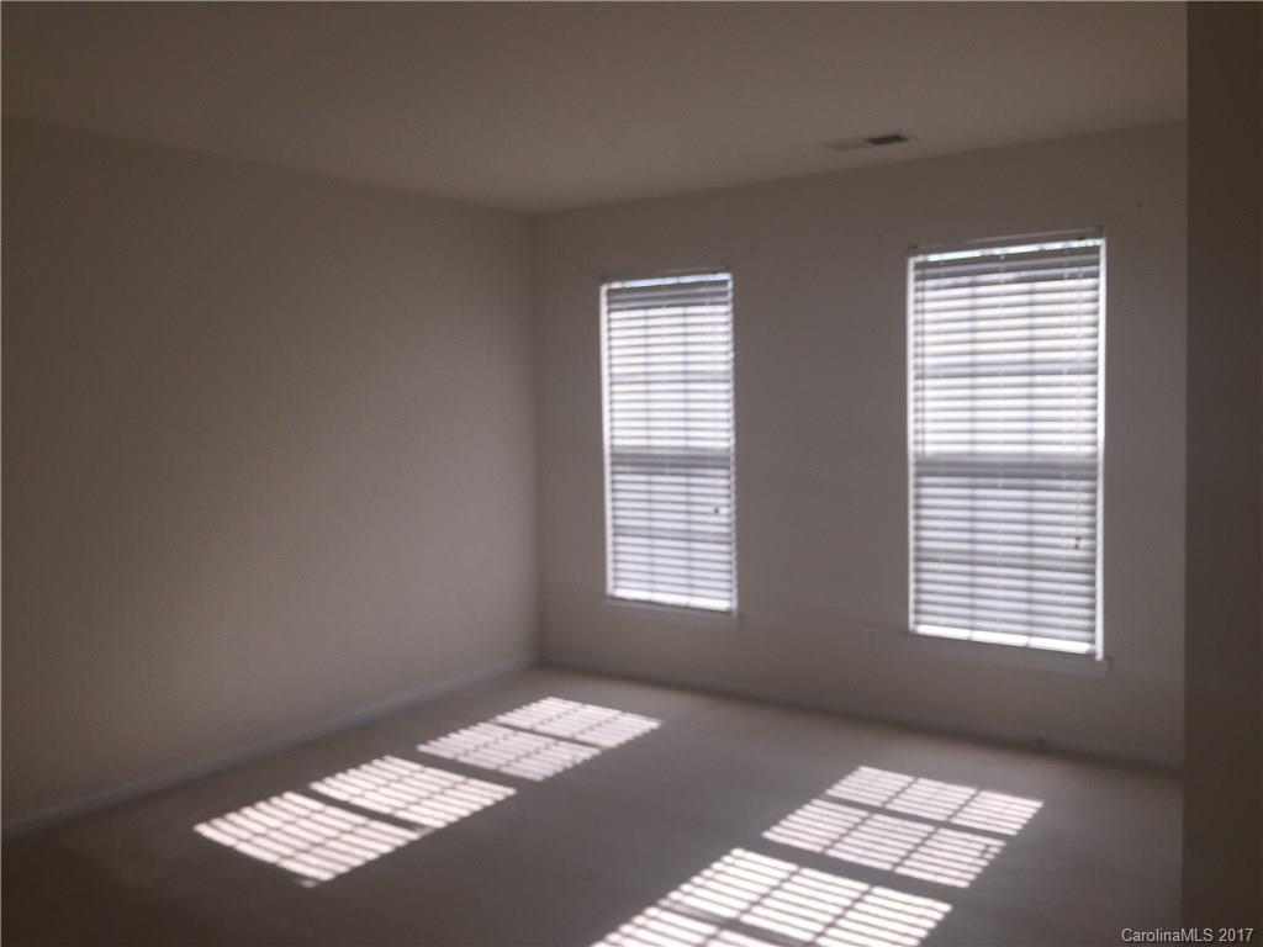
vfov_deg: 48.2
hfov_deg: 61.7
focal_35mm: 29
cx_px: 632
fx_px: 1058
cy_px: 474
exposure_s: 1/694
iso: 40
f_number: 2.2
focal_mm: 4.15
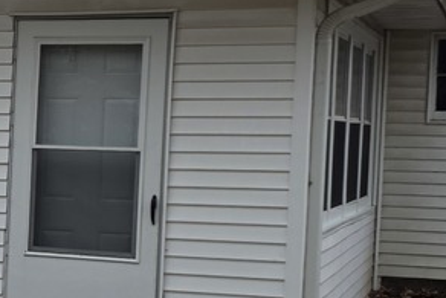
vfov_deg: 11.6
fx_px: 1463
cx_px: -301
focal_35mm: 118
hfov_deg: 15.4
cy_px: 219
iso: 80
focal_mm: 6.3
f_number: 1.7
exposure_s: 1/4539
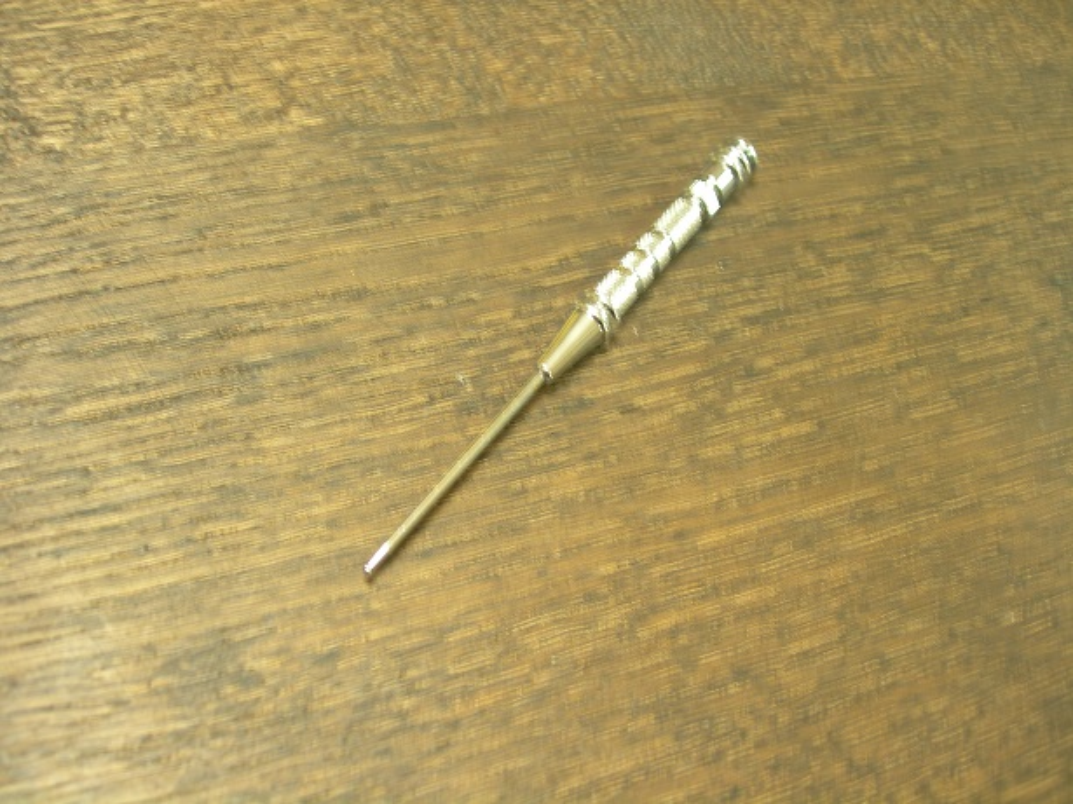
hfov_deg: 49.0
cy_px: 402
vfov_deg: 37.7
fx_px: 1178
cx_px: 536
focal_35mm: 38
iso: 61
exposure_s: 1/2.5
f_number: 2.8
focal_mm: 7.8
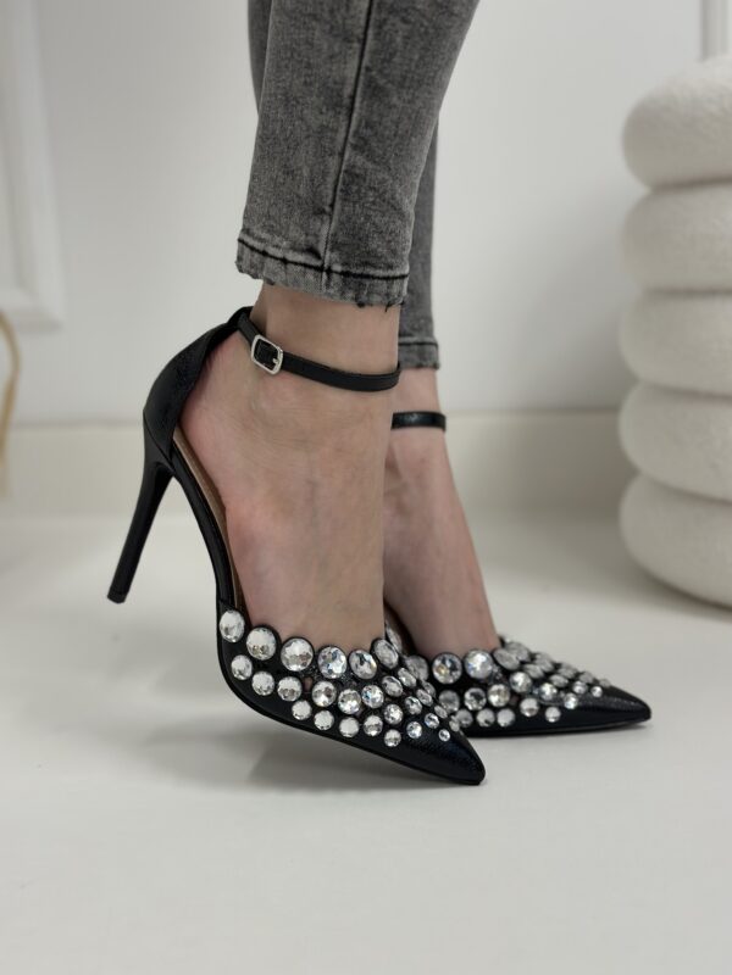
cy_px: 488
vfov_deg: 39.7
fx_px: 1353
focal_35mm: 48
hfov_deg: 30.3
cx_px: 366
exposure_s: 1/100
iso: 125
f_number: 1.78
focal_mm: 6.86
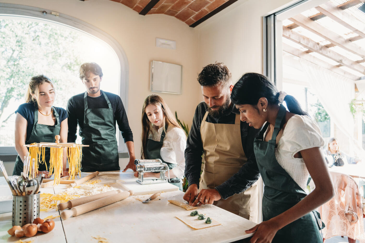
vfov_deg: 53.1
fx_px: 243
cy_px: 122
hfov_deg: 73.8
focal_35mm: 24
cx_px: 182
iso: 1250
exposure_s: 1/250
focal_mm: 24
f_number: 2.8
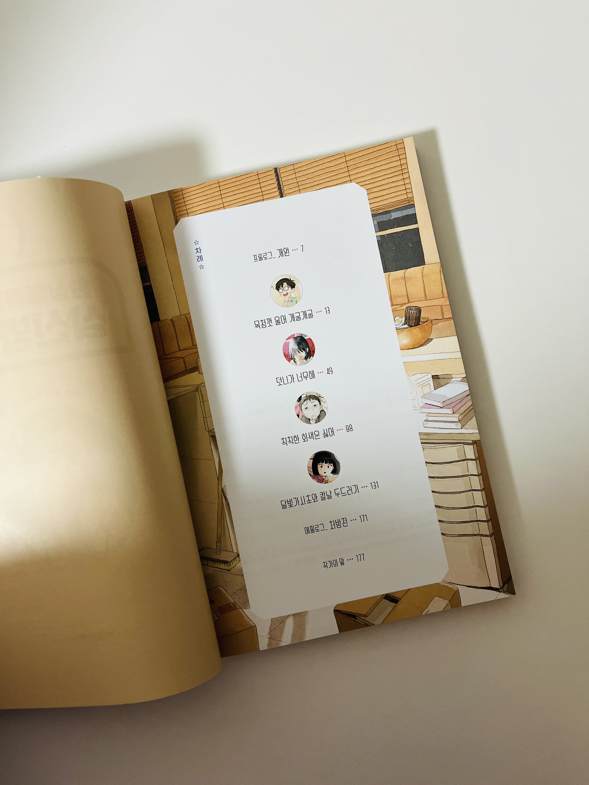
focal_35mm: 26
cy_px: 392
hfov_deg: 53.1
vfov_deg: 67.3
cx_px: 294
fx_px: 590
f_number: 1.6
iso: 250
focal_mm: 5.1
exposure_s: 1/60
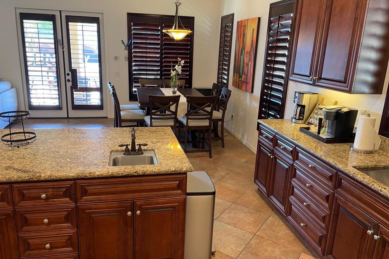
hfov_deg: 65.5
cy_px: 126
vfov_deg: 46.4
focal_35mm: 28
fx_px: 302
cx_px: 191
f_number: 1.6
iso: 125
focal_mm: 4.2
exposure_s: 1/60
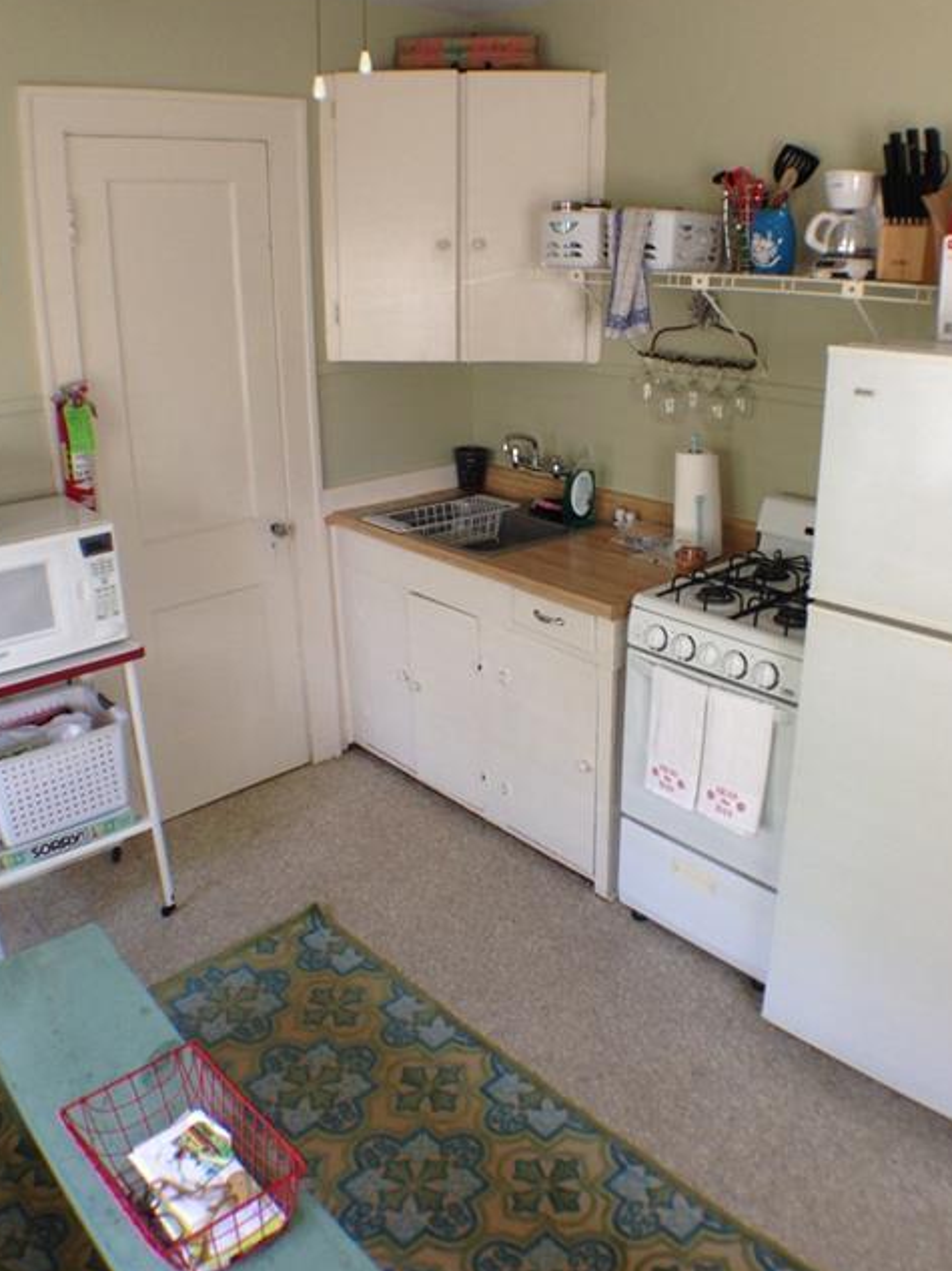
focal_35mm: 40
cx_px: 531
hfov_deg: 35.9
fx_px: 1468
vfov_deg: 46.8
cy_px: 583
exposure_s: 1/20
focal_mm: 4.12
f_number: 2.4
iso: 64
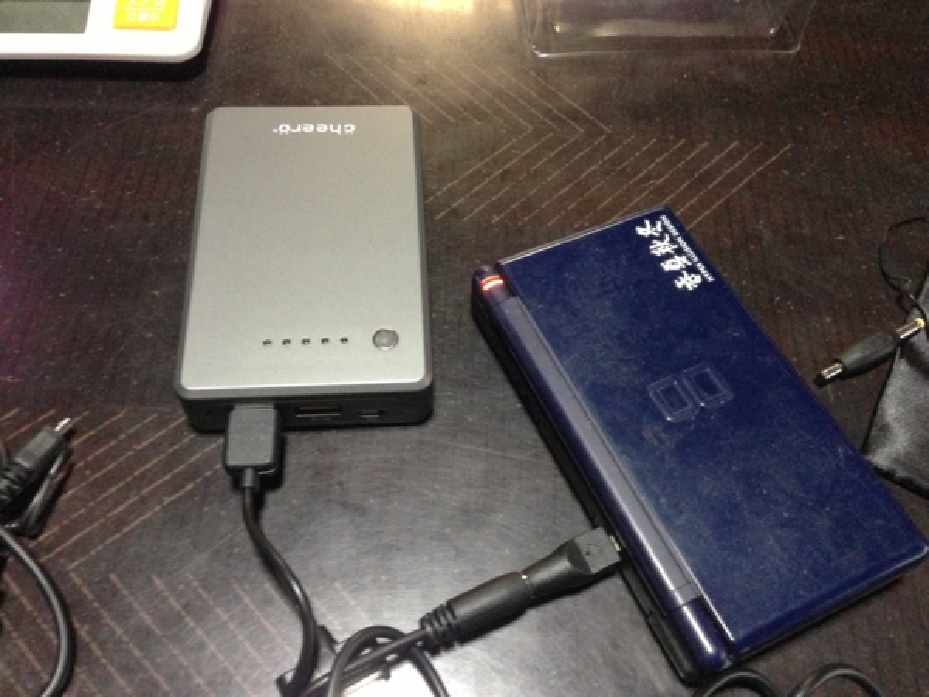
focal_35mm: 33
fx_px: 886
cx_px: 464
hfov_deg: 55.4
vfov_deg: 42.9
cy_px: 348
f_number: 2.4
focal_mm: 4.13
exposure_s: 1/15
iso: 640
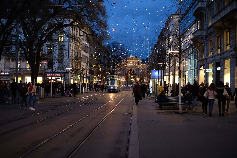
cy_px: 79
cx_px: 118
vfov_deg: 25.5
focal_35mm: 53
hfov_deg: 37.5
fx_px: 349
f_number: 1.4
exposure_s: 1/60
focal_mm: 35
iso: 320
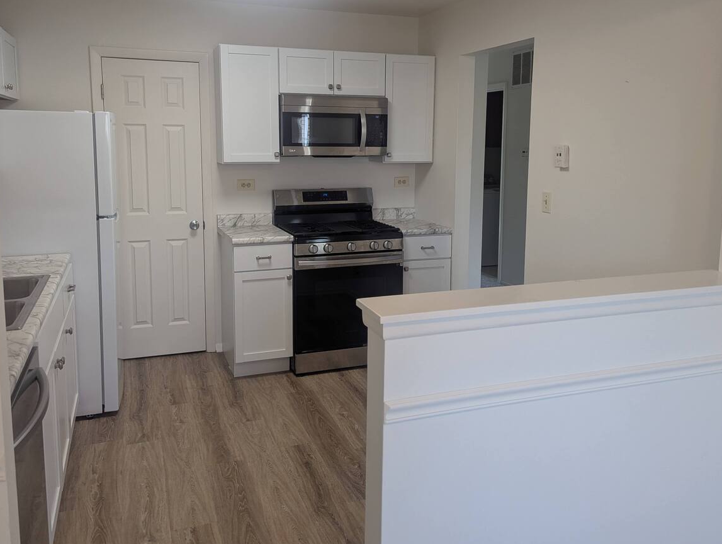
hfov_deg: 59.9
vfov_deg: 46.7
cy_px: 227
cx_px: 366
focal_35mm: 30
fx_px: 627
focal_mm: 6.81
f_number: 1.85
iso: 84
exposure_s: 1/120
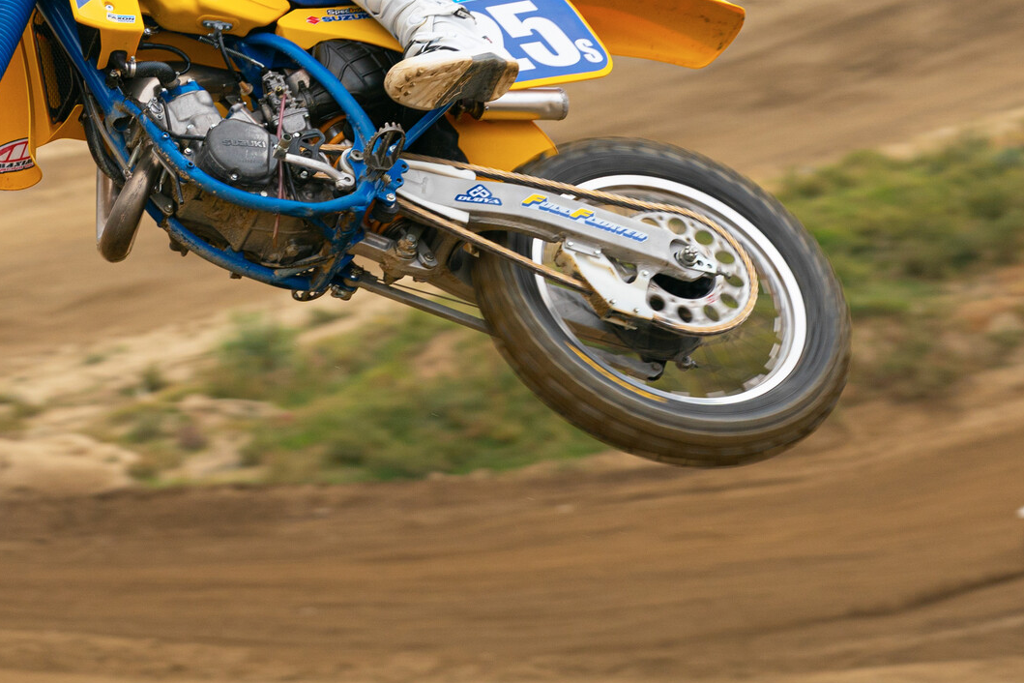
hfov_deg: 9.0
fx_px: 6513
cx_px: 141
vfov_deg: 6.0
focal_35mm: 229
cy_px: 30
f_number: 5.6
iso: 250
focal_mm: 101
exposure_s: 1/500
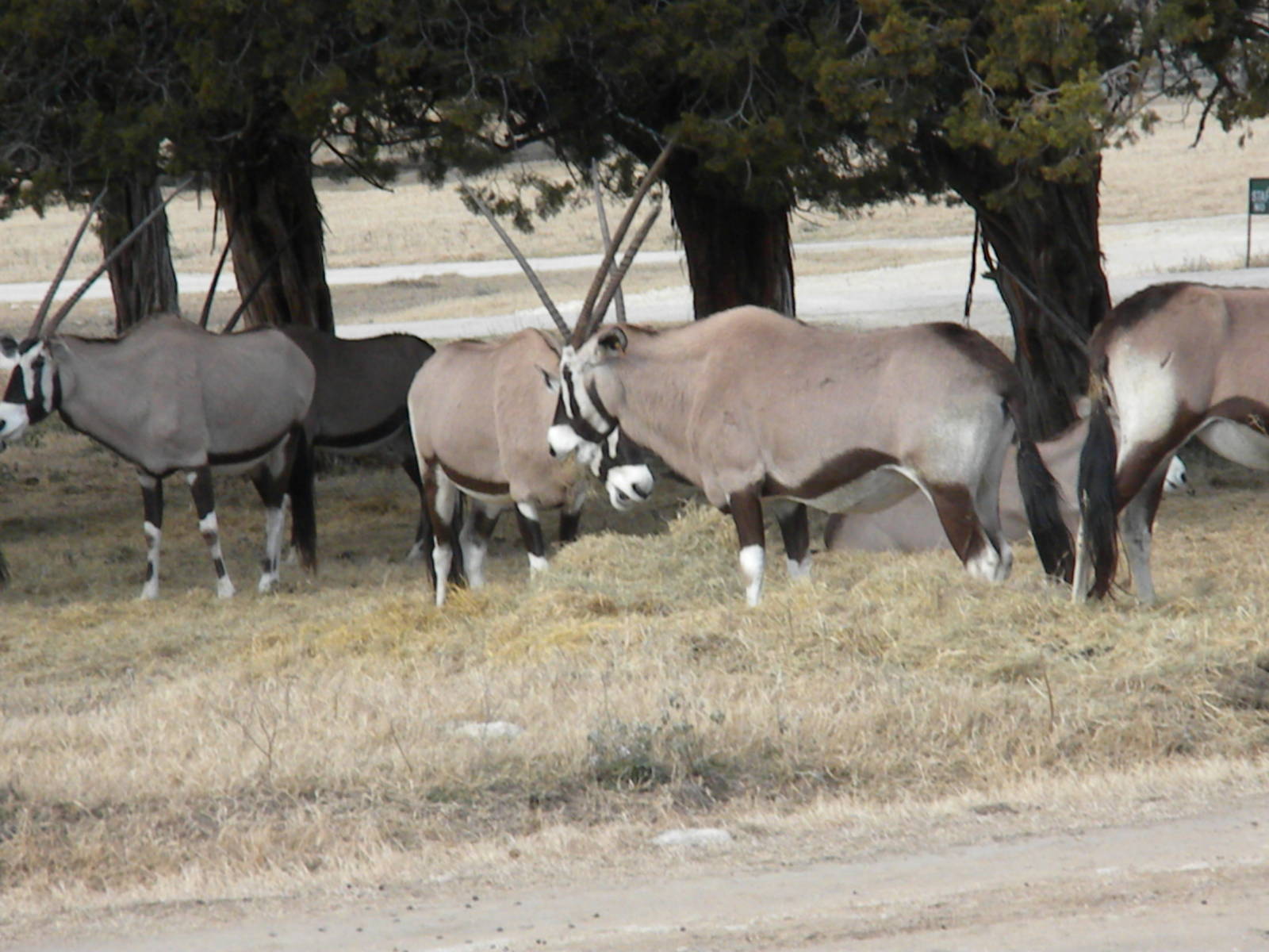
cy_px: 476
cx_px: 634
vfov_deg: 5.7
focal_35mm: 260
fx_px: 9531
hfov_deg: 7.6
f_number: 14
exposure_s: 1/130
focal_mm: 46.2
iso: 640
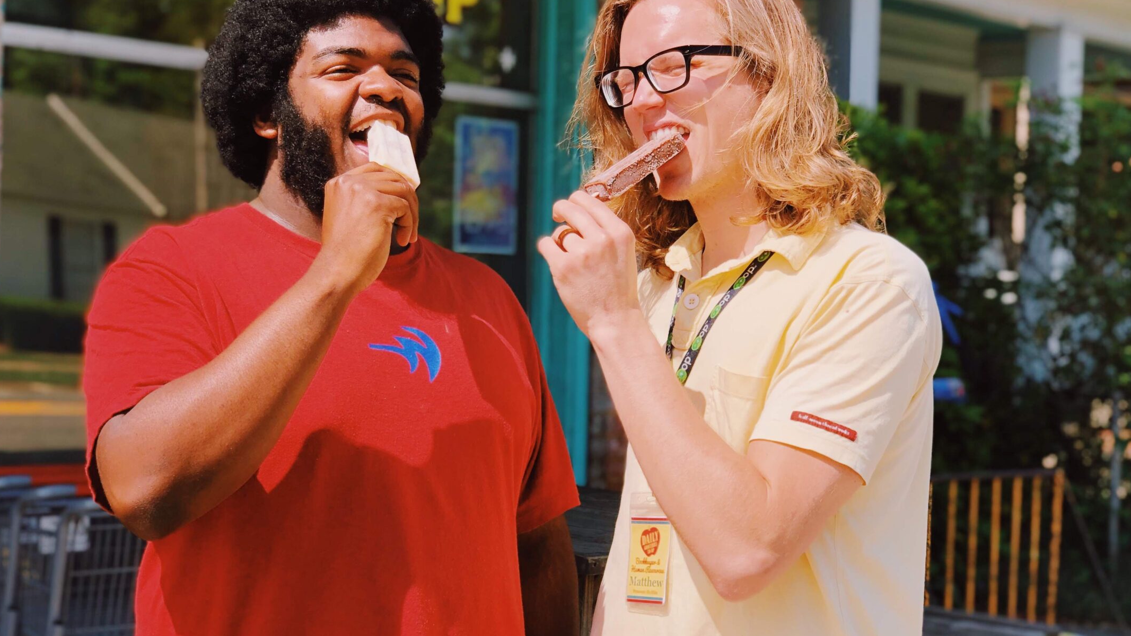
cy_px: 350
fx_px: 2039
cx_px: 528
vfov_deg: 17.7
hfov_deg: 31.0
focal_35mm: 68
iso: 16
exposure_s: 1/674
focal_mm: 6
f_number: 2.4
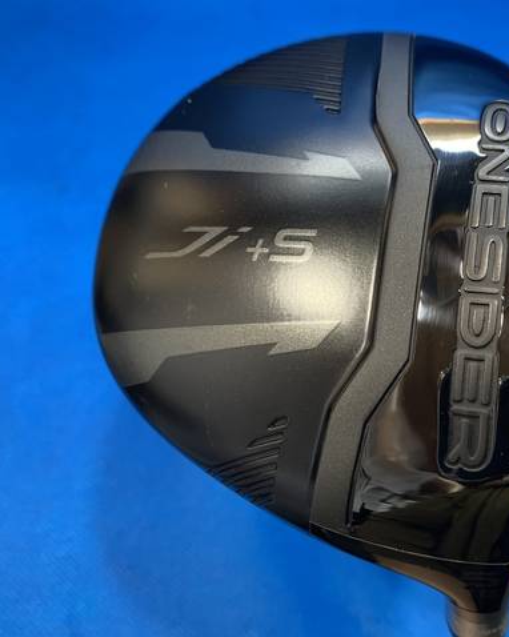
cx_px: 352
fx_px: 641
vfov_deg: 52.9
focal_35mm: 34
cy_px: 318
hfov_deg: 42.6
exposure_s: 1/60
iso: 160
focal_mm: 4.25
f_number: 1.8
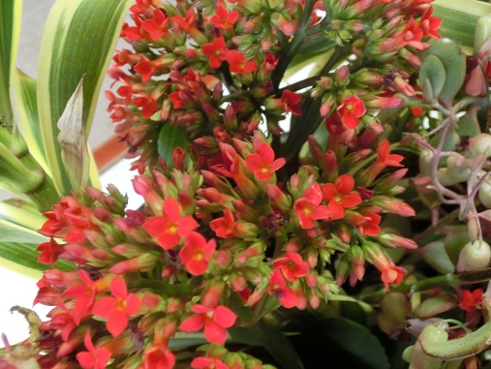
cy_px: 184
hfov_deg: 50.1
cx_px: 246
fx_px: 525
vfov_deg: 38.7
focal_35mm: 37
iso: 800
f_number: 4.1
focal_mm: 6.5
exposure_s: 1/30
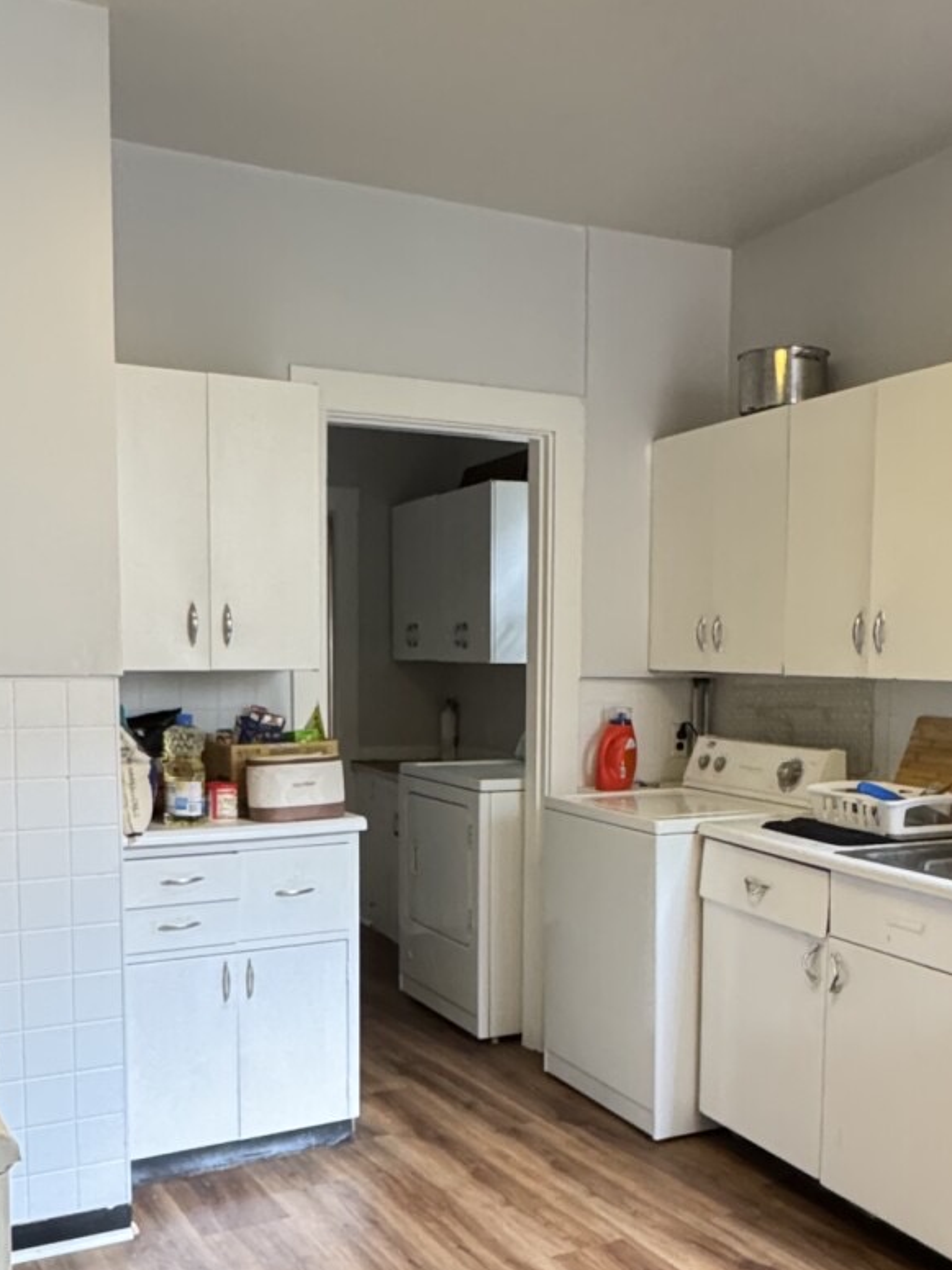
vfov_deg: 49.7
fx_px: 1357
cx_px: 516
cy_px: 783
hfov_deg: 38.6
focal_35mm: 37
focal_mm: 2.22
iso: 640
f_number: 2.2
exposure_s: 1/60
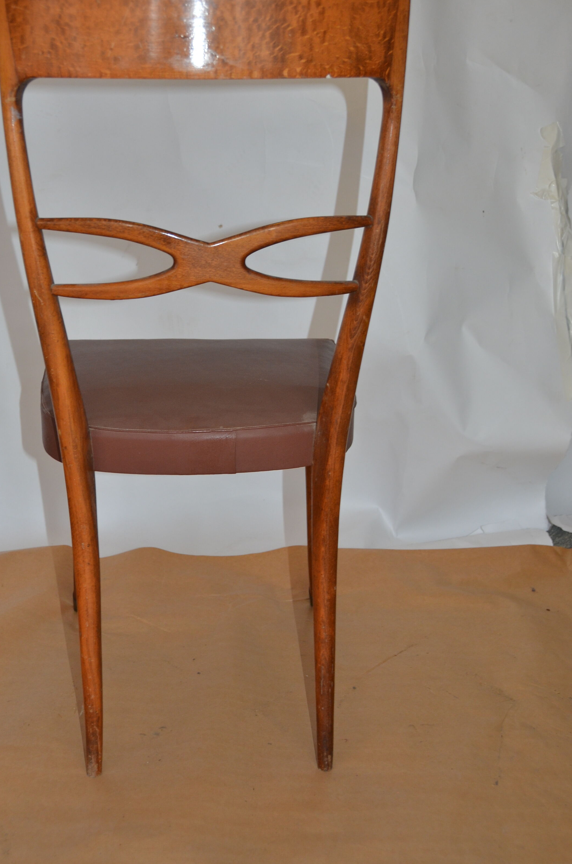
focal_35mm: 42
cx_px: 248
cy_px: 404
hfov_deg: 31.7
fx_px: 1006
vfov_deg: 46.5
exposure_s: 1/60
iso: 400
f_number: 4
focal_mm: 24
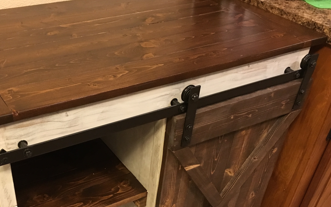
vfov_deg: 28.5
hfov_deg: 44.7
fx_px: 397
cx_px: 113
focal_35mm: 44
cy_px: 171
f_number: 2.2
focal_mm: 4.15
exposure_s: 1/20
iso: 200
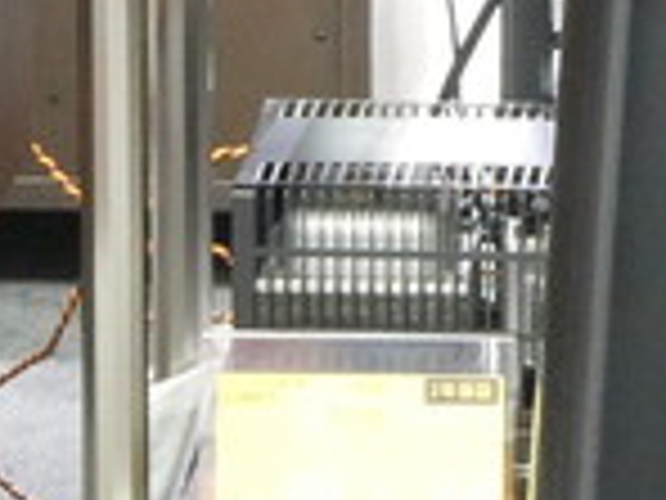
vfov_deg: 3.8
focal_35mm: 396
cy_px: 18
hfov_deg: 5.0
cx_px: 94
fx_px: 7619
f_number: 7.1
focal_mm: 10.9
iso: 400
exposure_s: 2
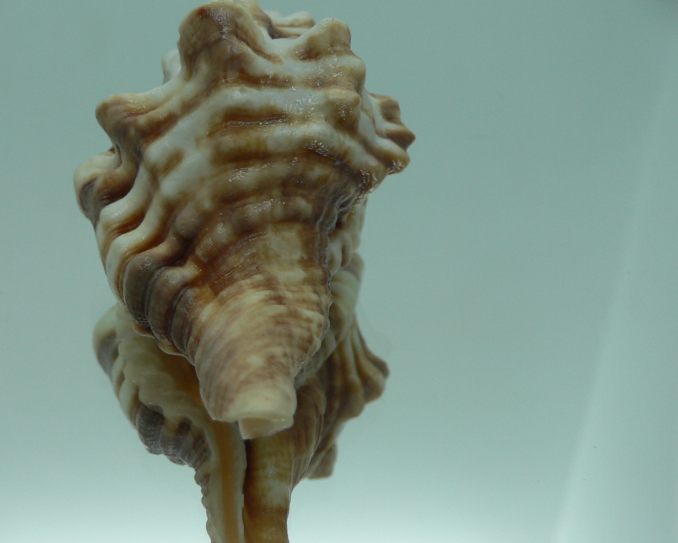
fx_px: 883
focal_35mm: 44
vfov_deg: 34.1
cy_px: 298
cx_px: 247
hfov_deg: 41.6
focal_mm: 4.6
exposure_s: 1/80
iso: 80
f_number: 2.8
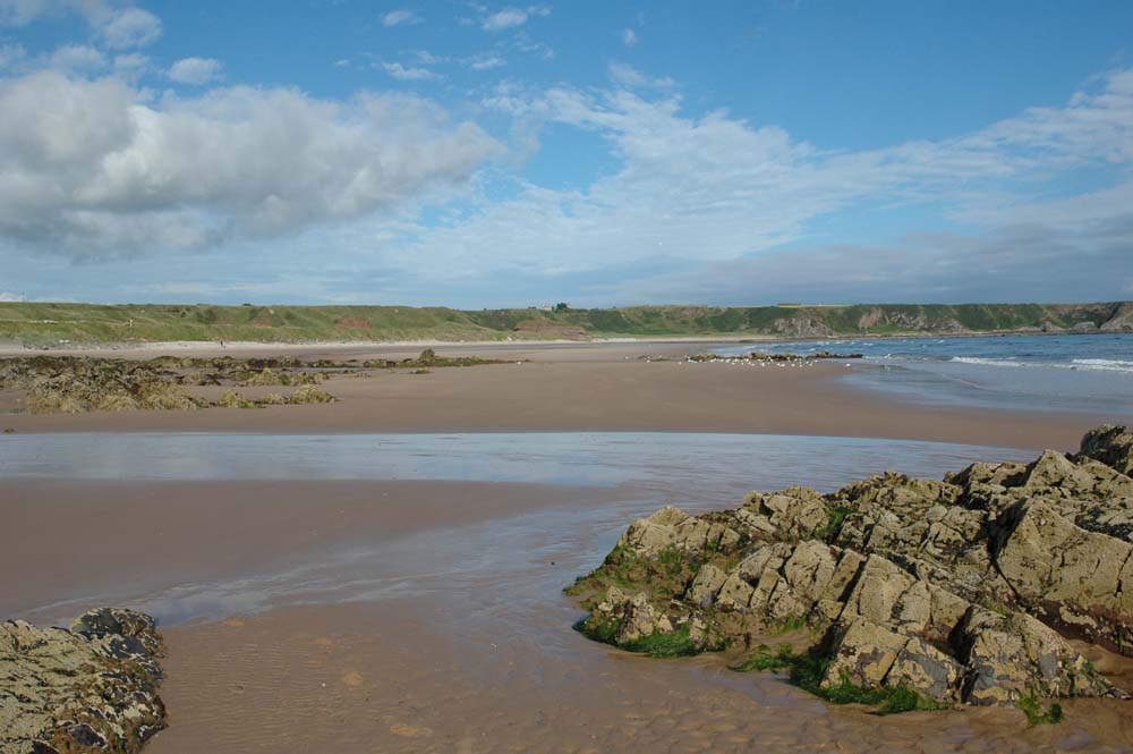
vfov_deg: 39.9
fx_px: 1038
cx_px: 566
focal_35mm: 33
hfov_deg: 57.3
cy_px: 377
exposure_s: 1/400
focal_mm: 22
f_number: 10
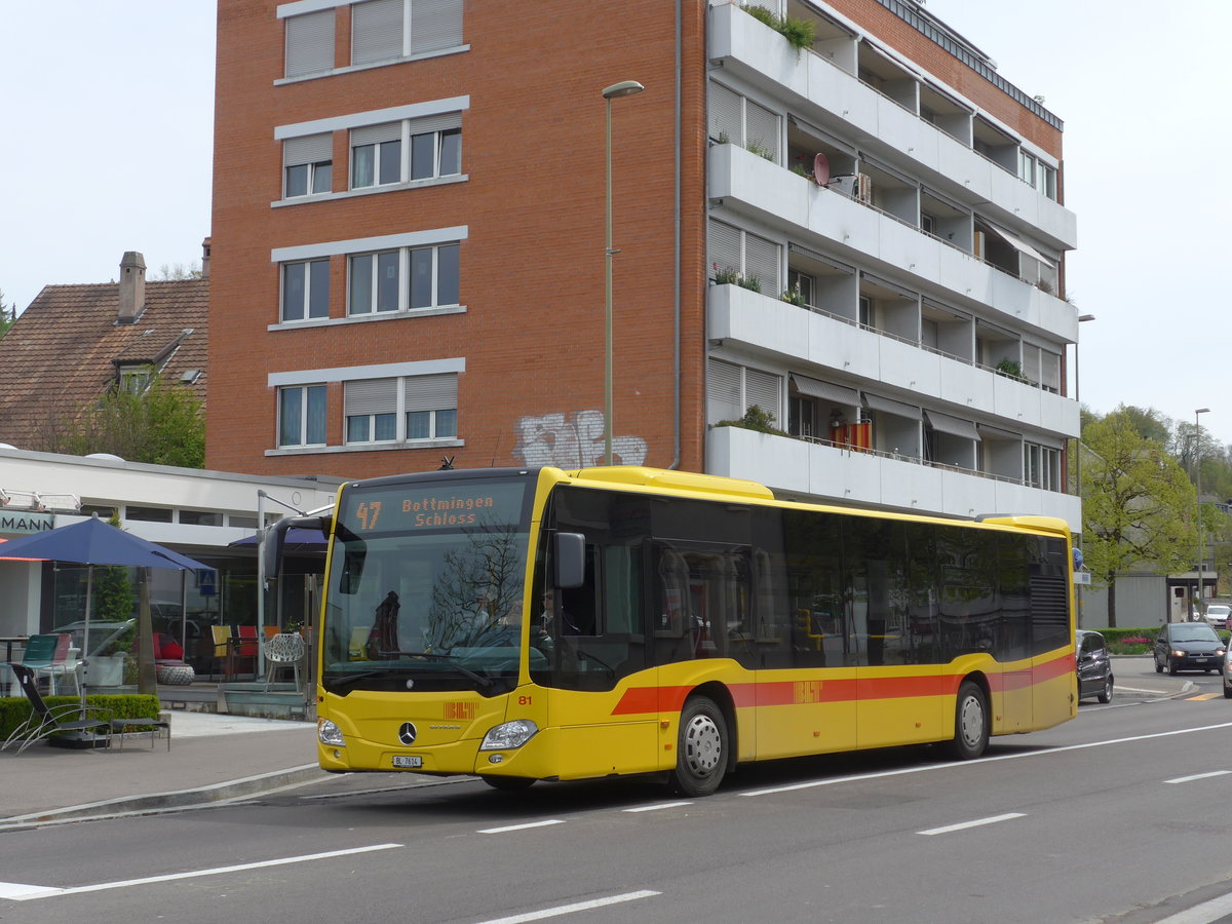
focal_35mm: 55
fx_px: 1957
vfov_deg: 26.6
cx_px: 616
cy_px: 462
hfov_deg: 34.9
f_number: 3.4
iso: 80
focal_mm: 11.3
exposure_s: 1/1000
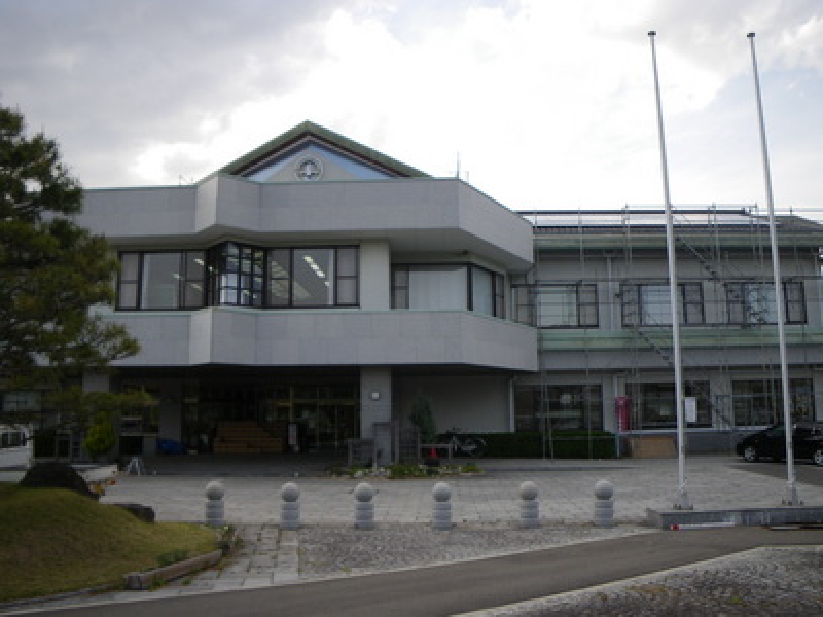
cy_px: 308
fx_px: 666
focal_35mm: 28
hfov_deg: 63.4
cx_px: 412
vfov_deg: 49.7
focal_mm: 5
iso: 50
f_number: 3.5
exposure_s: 1/160
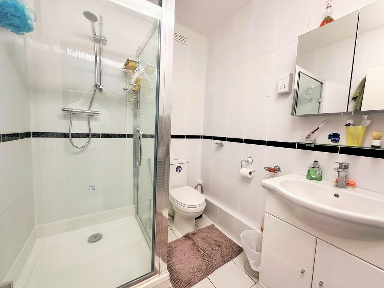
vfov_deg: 85.7
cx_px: 192
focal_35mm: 14
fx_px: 155
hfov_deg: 102.1
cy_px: 144
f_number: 2.2
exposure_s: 1/100
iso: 160
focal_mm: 2.22
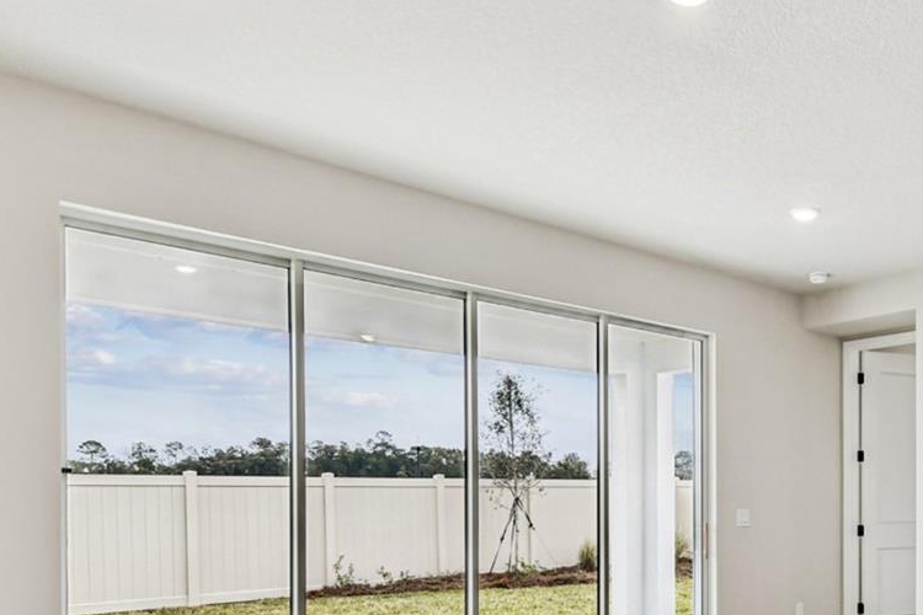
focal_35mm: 32
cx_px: 735
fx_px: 820
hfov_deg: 54.8
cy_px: 515
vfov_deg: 39.1
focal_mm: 10
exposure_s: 1/125
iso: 100
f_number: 6.3
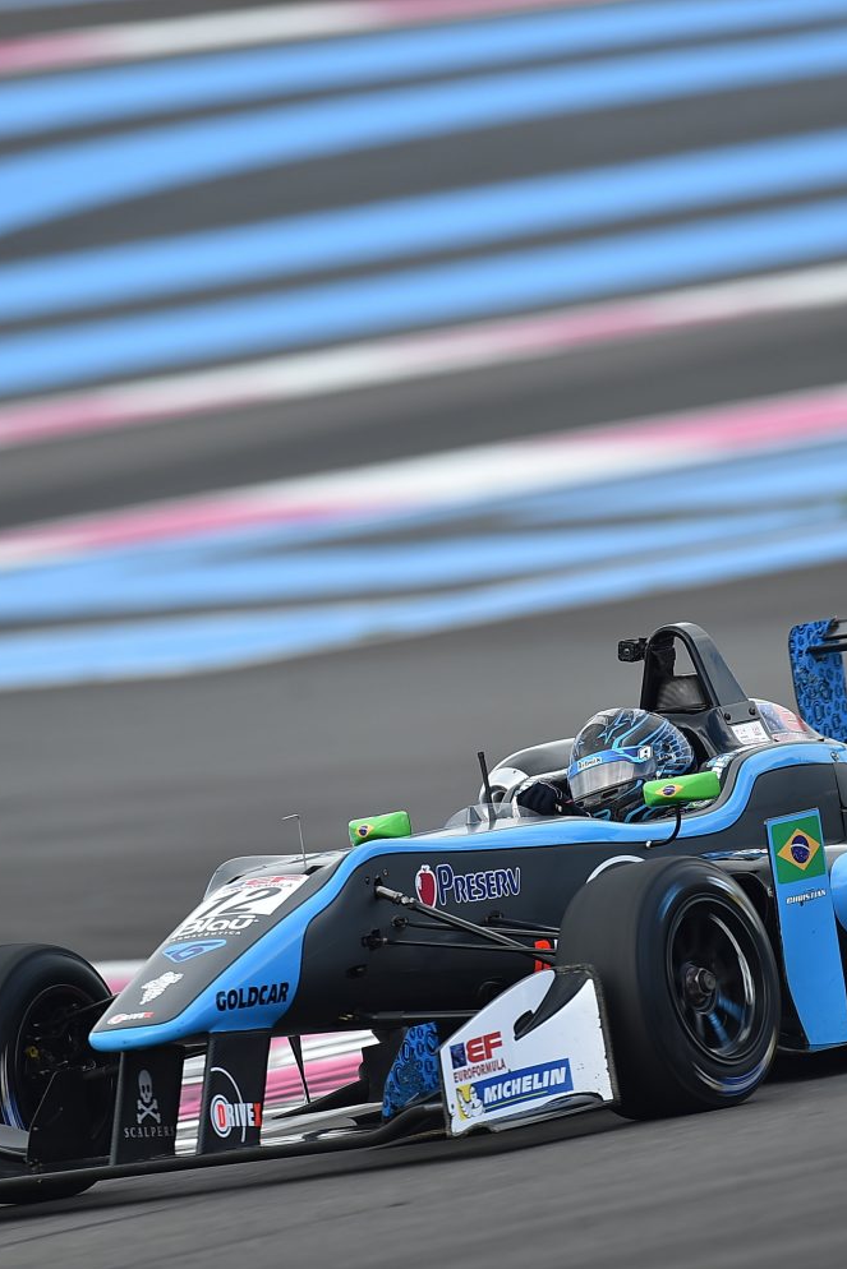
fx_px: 26599
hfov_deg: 1.8
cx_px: 510
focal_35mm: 754
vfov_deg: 2.7
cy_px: 635
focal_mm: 500
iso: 100
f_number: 4
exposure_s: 1/400
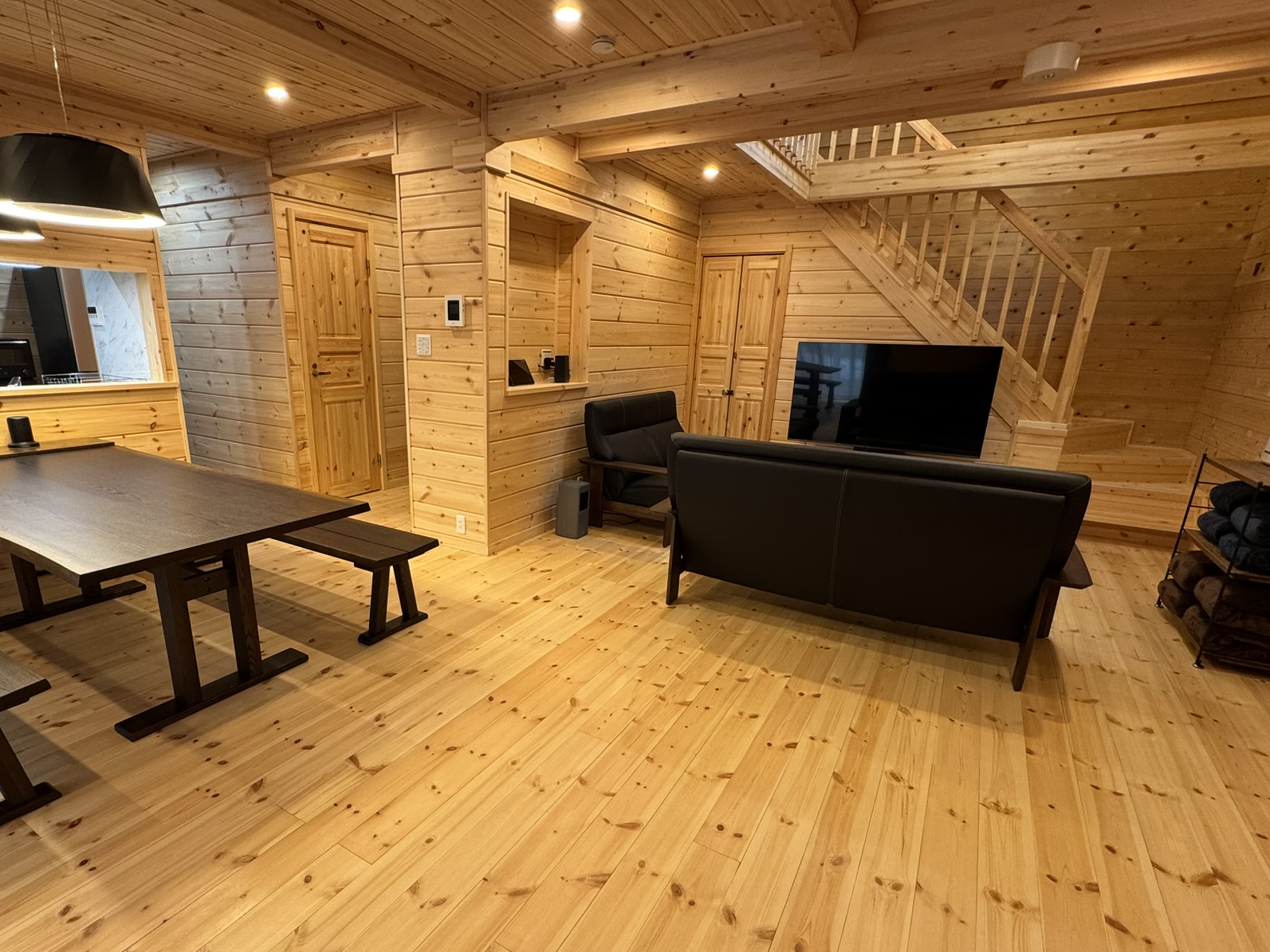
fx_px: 660
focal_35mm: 18
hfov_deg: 87.4
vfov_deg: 71.3
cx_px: 560
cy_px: 535
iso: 160
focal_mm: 2.22
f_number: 2.2
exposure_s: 1/50
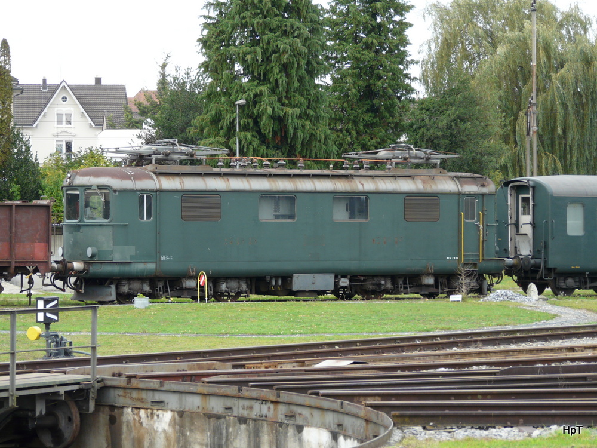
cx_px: 298
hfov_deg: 14.3
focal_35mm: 138
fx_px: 2380
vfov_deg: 10.7
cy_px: 224
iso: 100
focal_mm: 22.6
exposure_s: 1/100
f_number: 4
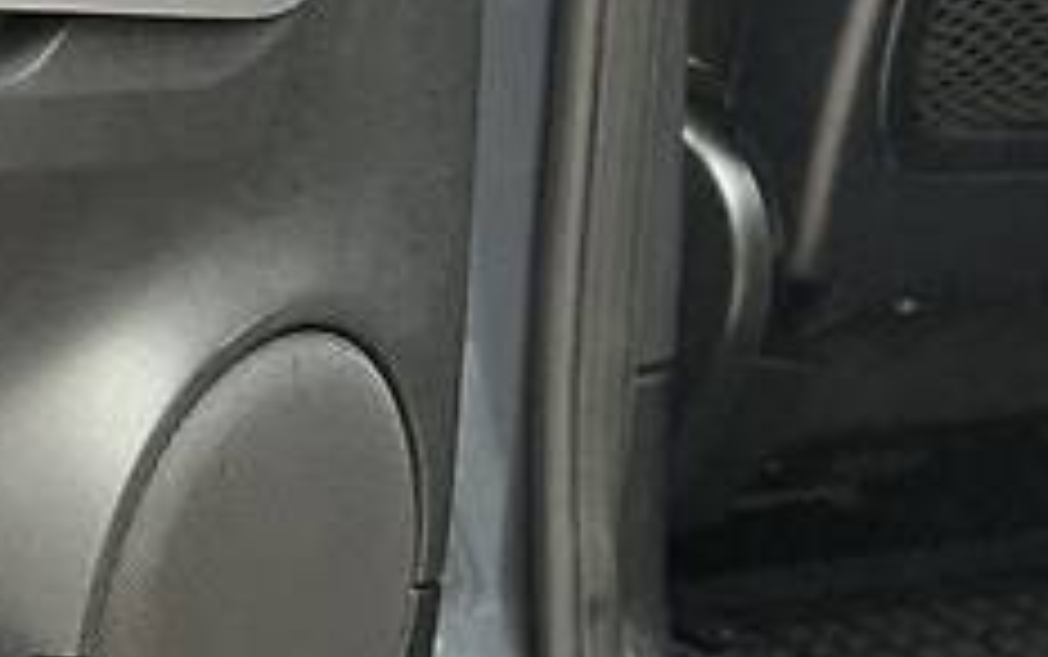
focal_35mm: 189
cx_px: -463
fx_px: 5402
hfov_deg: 10.7
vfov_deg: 6.9
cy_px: 72
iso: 125
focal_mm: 6
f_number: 2.4
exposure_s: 1/60
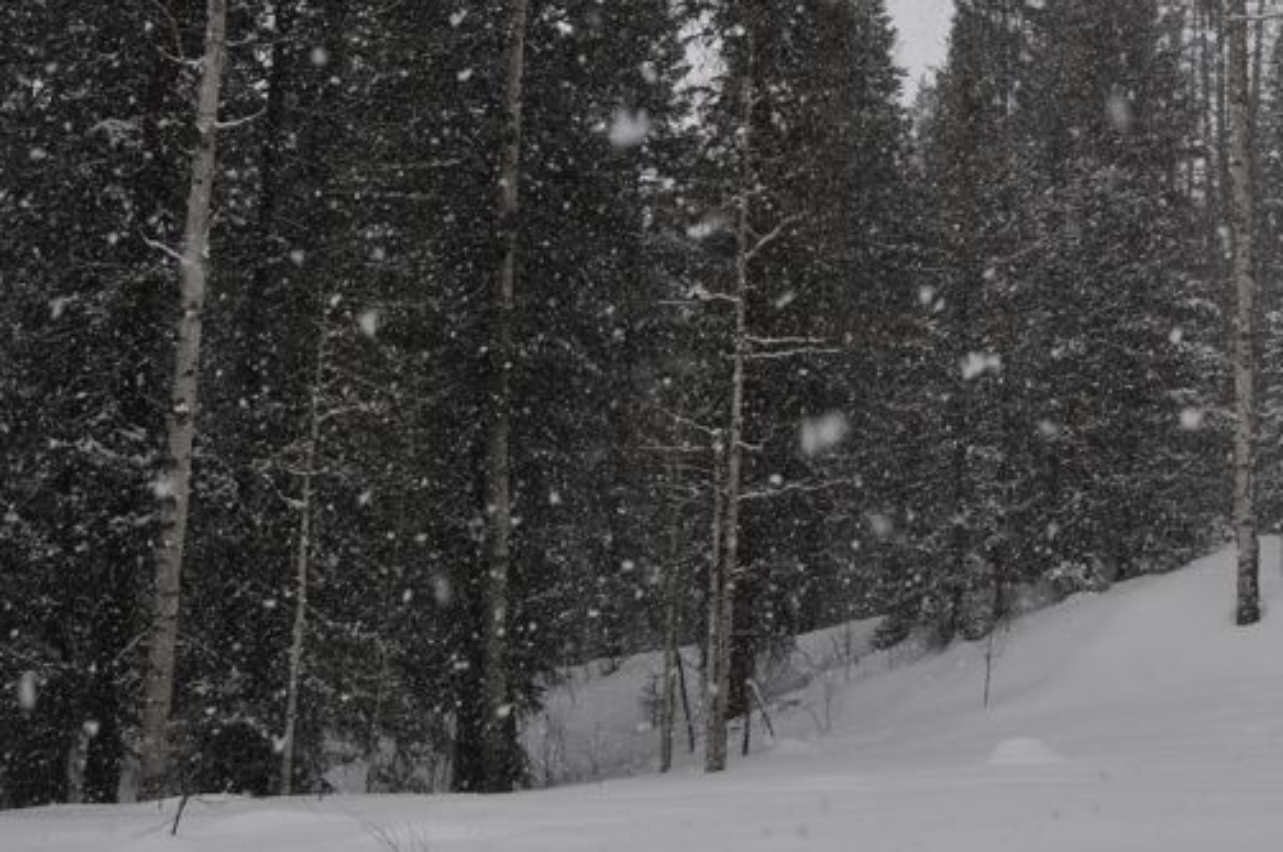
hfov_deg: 36.1
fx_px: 1958
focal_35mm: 55
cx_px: 814
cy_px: 158
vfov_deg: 24.1
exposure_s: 1/250
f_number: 8
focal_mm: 18
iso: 250
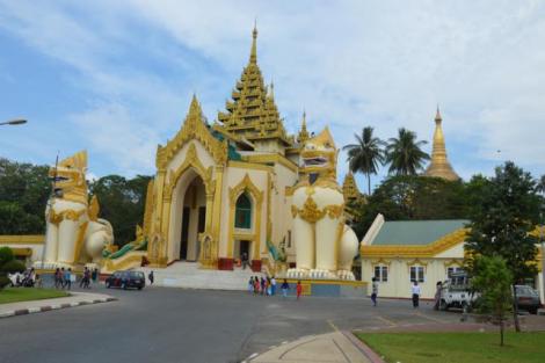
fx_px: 499
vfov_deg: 39.9
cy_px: 182
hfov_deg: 57.2
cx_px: 272
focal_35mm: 33
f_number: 8
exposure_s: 1/250
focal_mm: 22
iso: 100
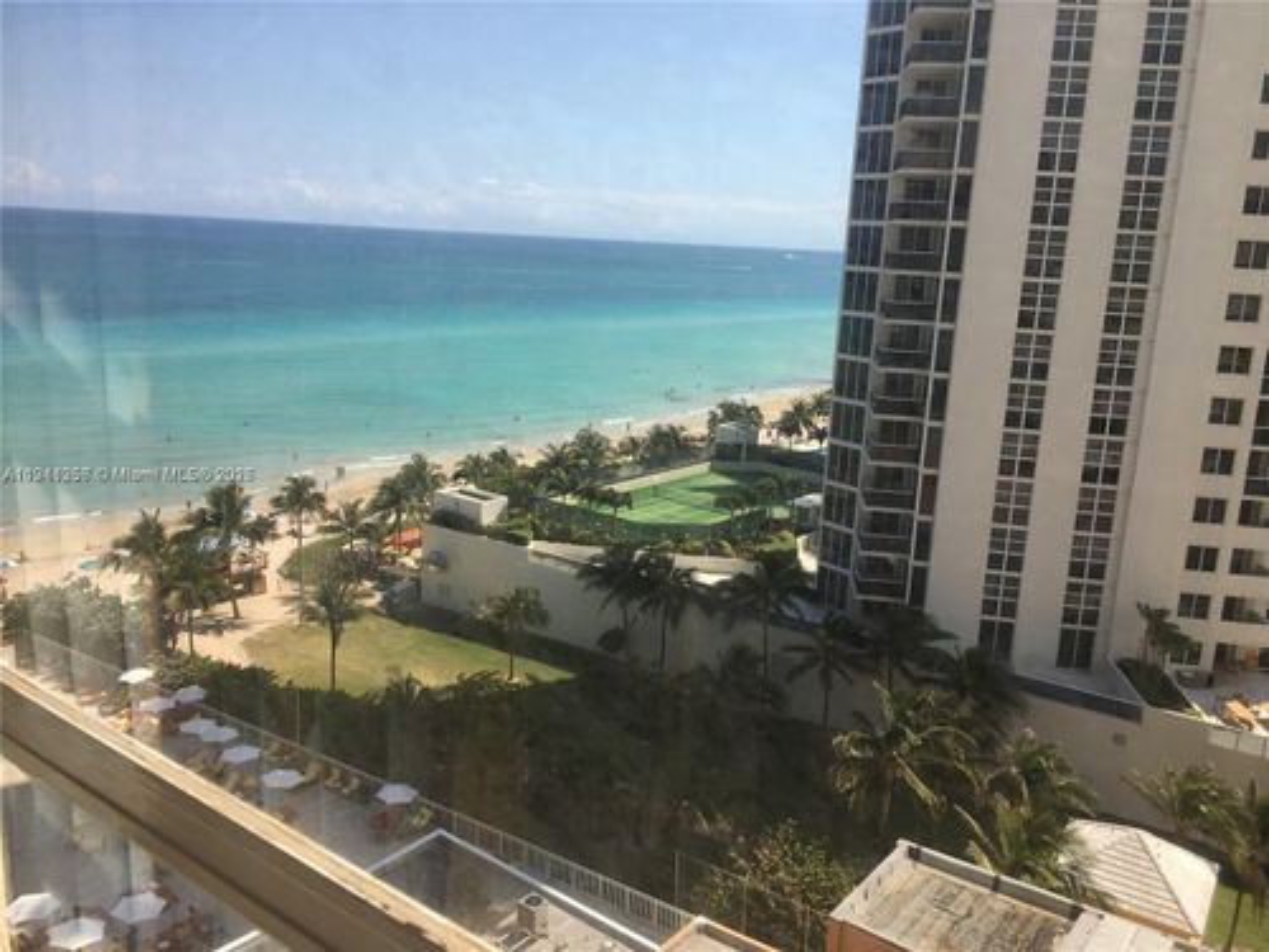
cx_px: 634
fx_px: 1063
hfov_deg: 61.7
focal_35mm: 29
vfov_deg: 48.2
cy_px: 476
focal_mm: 4.15
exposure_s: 1/1148
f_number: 2.2
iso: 25
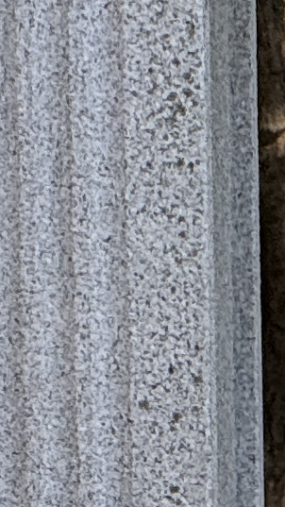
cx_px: 1186
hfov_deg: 1.2
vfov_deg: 2.2
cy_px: 1119
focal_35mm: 981
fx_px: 13182
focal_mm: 15.66
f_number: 2.8
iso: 64
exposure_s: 1/200
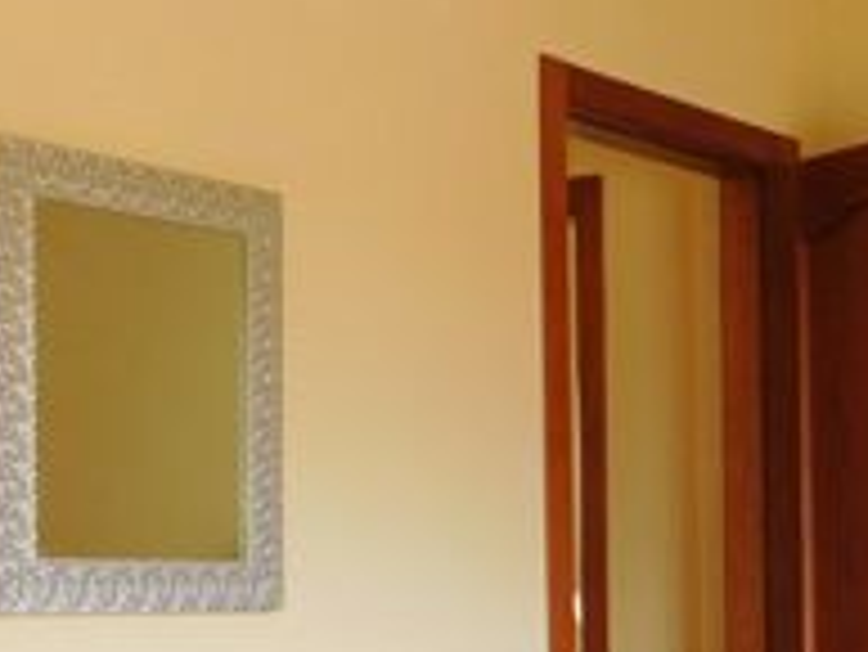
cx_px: 956
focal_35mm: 84
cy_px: 648
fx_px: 2108
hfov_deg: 22.0
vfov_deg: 17.2
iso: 125
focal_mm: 4
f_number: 3
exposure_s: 1/40
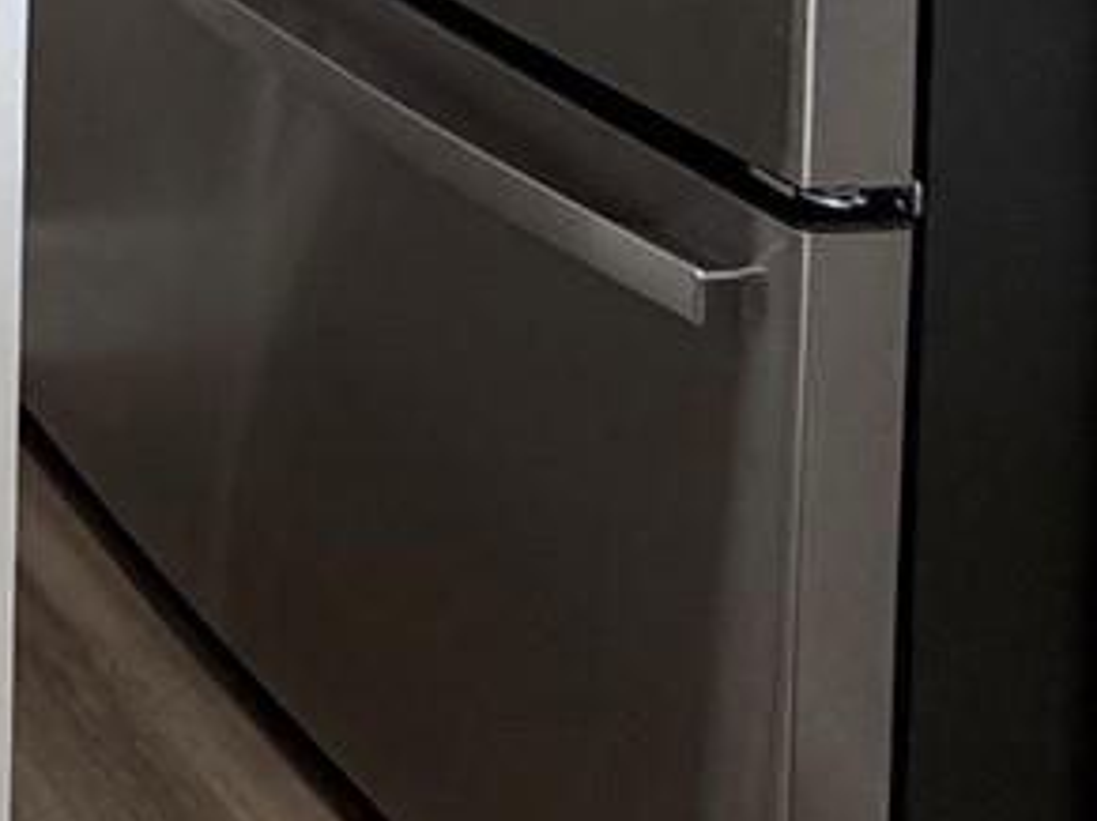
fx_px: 2439
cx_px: -1191
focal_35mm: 77
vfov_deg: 14.4
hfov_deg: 17.1
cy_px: -1006
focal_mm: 2.22
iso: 160
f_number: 2.2
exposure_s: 1/120
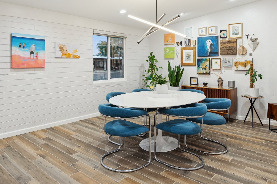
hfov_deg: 66.8
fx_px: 208
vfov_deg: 47.2
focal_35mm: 27
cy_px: 63
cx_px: 111
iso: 320
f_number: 8
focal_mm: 18
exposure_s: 1/10
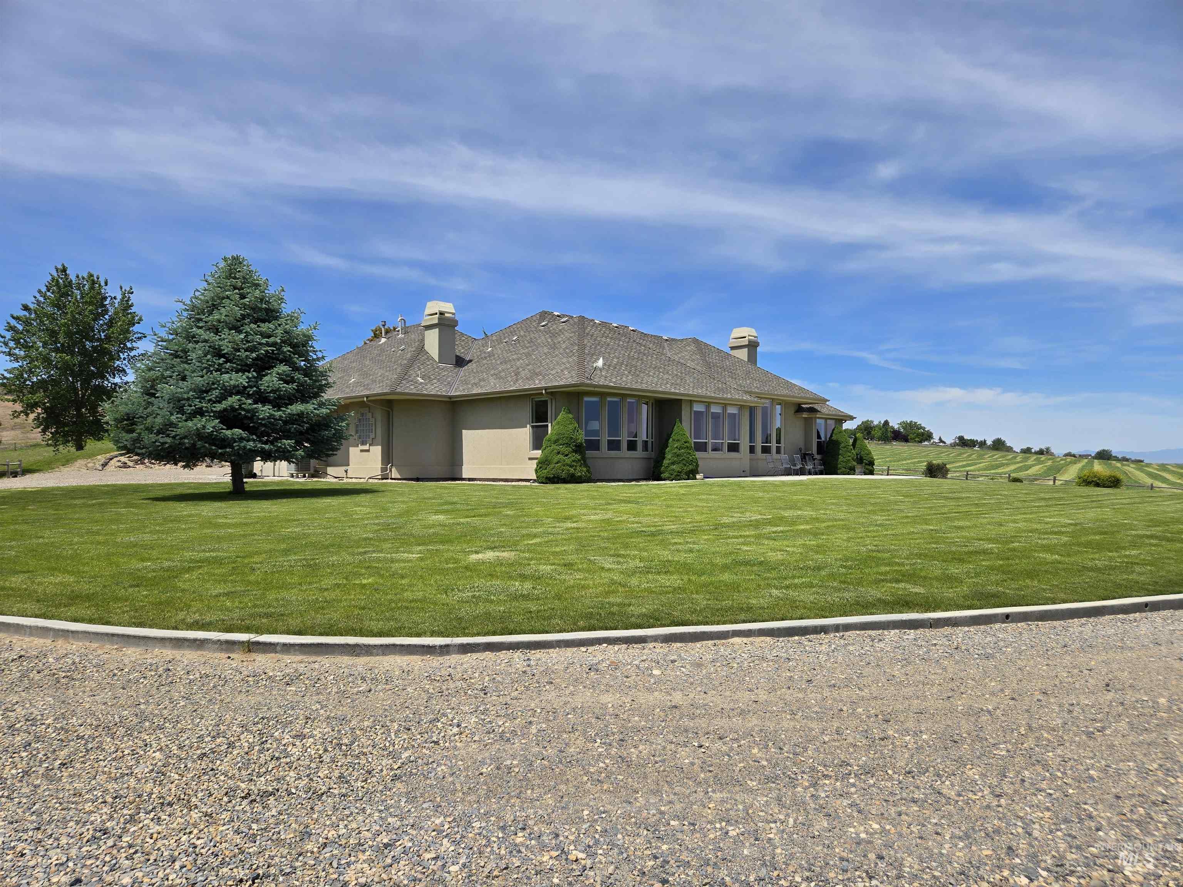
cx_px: 592
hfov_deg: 73.9
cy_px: 444
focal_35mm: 23
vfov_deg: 58.9
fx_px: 786
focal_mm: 5.4
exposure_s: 1/2767
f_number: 1.8
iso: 25
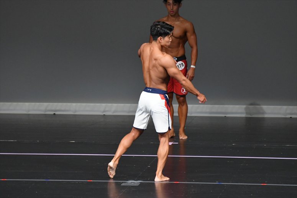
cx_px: 148
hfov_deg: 6.0
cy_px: 99
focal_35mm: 345
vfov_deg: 4.0
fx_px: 2845
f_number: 5.6
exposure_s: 1/400
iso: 4000
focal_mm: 230
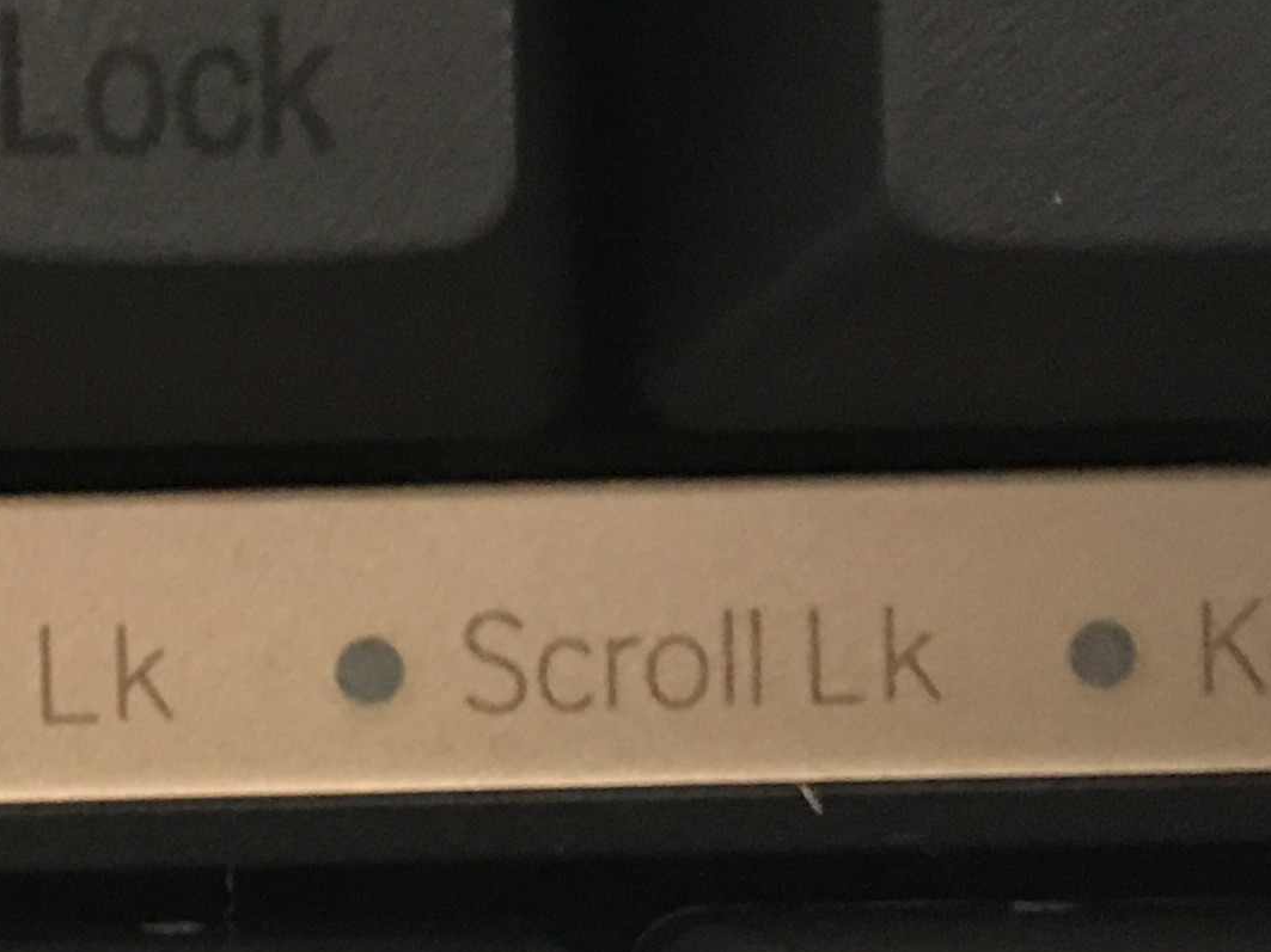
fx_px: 4038
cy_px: 233
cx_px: -85
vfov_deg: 13.4
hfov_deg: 17.4
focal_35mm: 110
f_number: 2.2
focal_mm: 4.15
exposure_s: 1/4
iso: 125
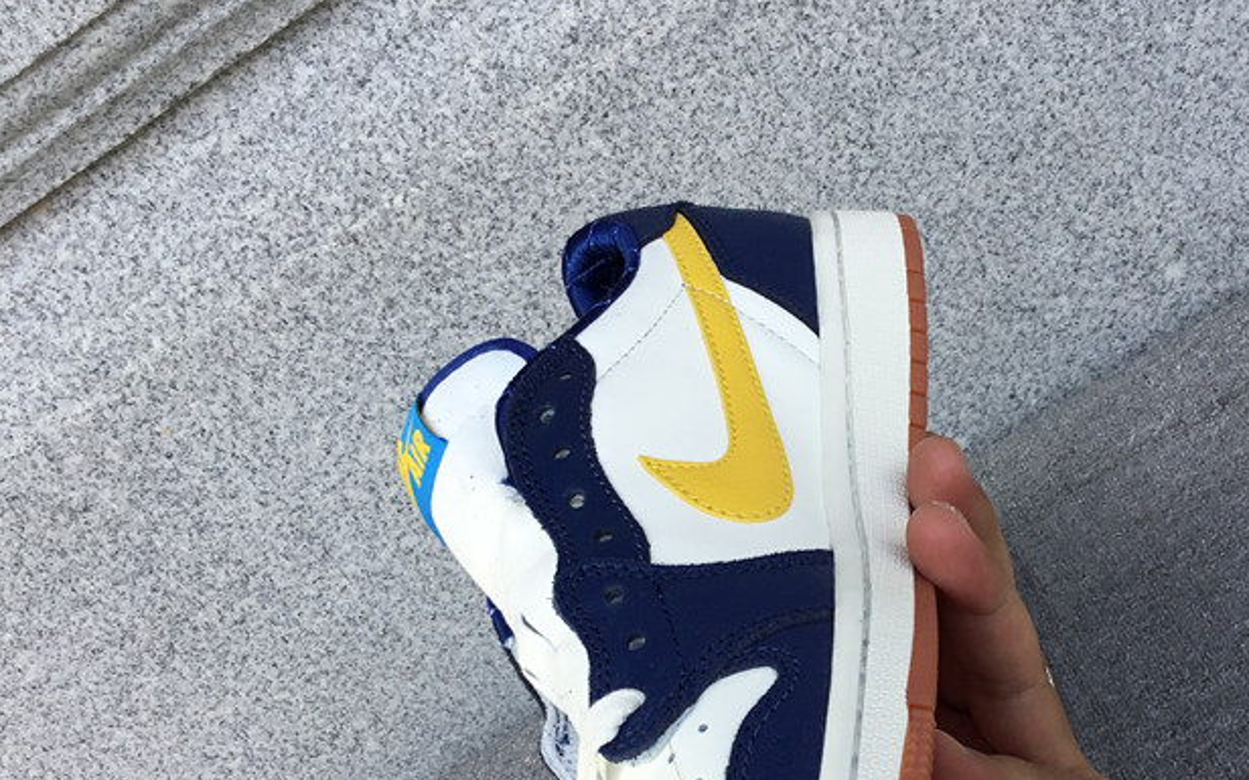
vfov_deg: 26.7
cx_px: 815
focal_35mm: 48
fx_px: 1634
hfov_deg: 41.4
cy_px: 544
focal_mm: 3.3
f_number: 2.4
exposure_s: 1/208
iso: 25
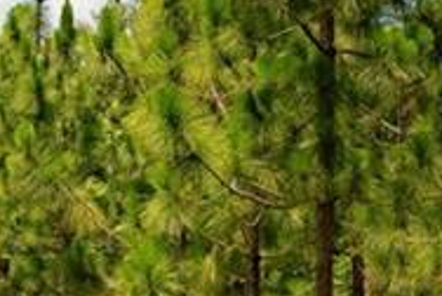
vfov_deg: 8.3
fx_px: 2051
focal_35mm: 167
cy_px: 218
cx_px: -136
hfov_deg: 11.9
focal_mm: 30.7
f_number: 3.5
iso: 125
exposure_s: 1/1600
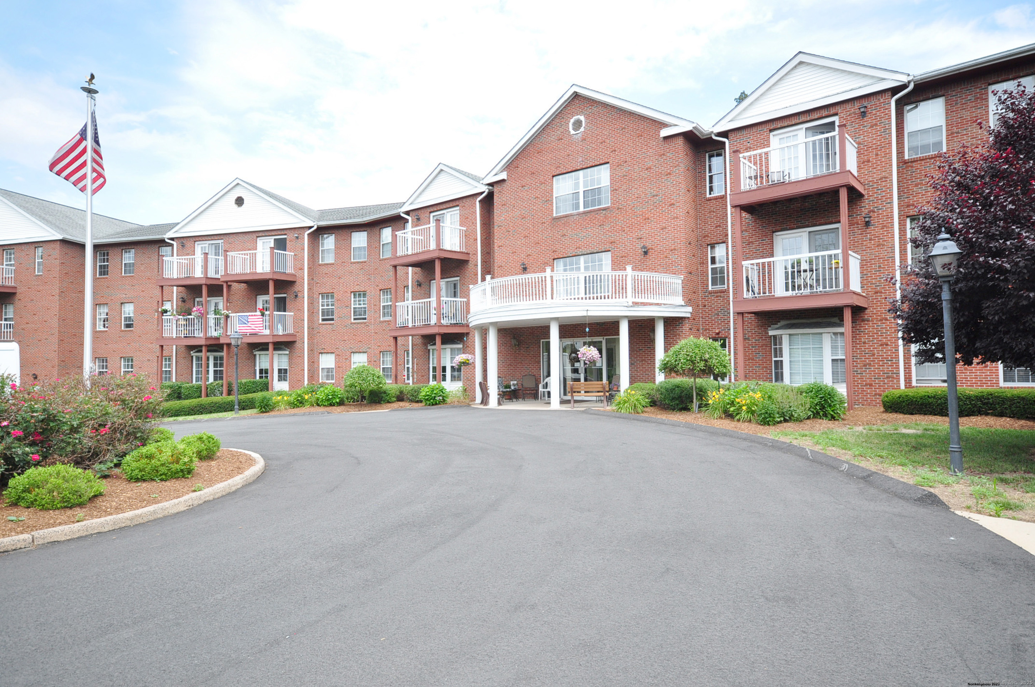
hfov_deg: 81.3
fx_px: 603
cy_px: 344
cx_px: 518
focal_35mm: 21
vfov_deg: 59.4
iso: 320
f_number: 8
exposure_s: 1/250
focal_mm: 14
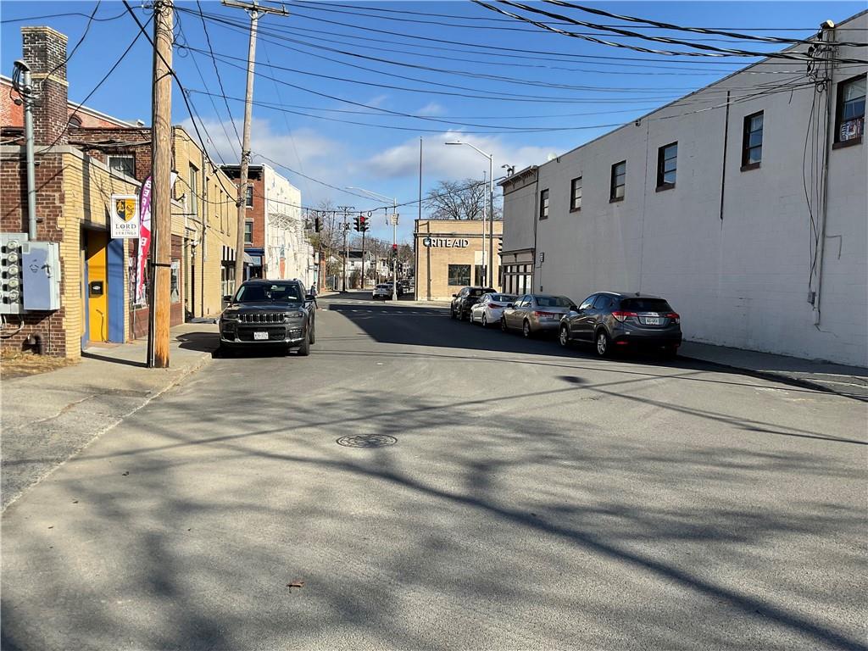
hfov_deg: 61.7
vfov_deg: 48.2
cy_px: 326
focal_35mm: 29
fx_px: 727
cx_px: 434
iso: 20
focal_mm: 3
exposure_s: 1/2227
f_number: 1.8
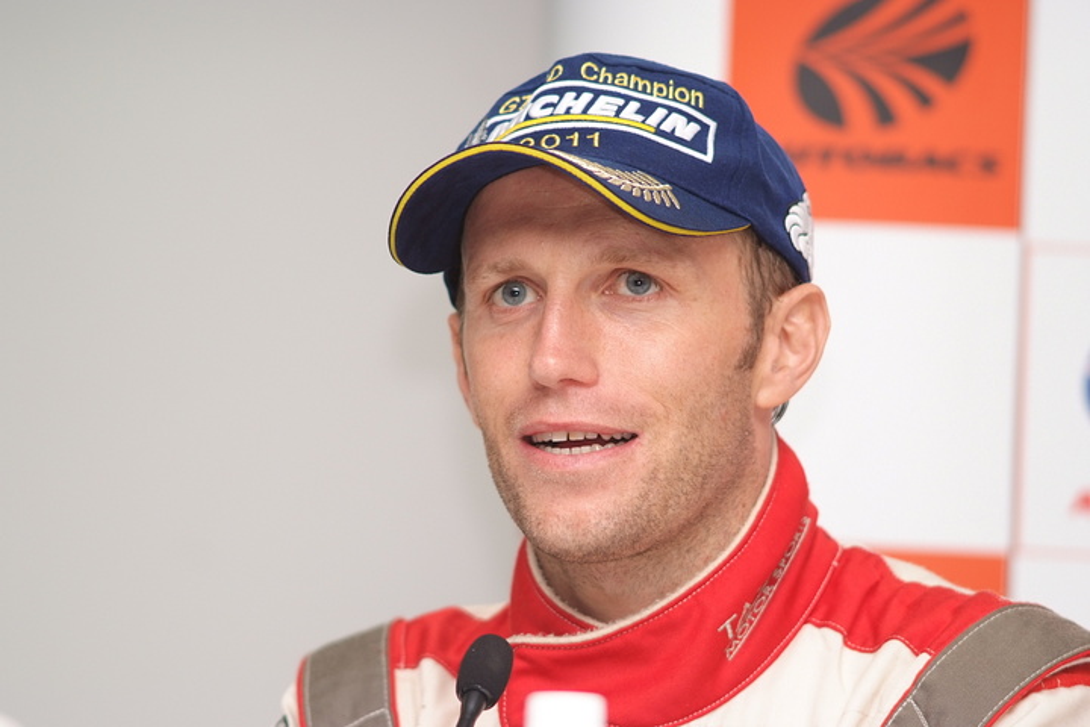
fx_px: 8174
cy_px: 364
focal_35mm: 270
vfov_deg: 5.1
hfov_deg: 7.6
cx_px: 545
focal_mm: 180
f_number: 2.8
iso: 400
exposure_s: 1/250
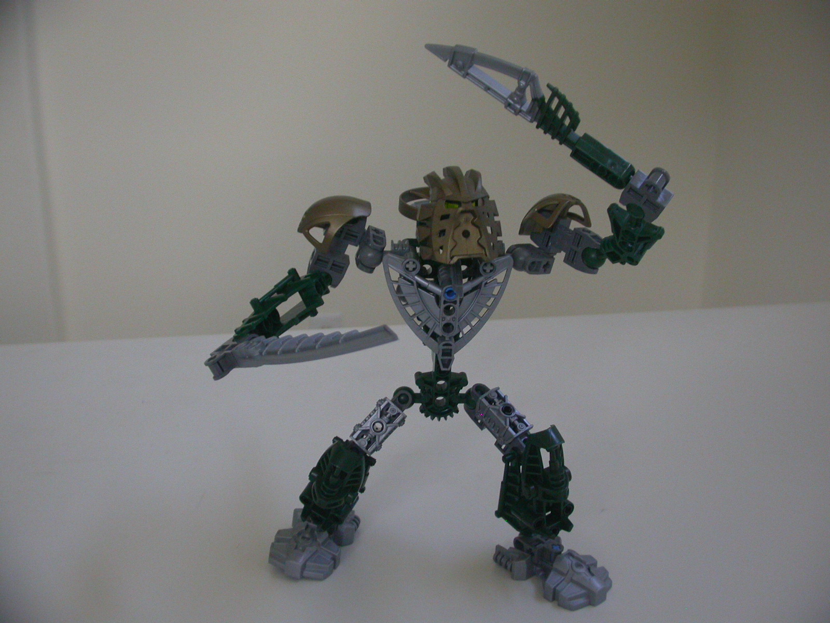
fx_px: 911
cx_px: 415
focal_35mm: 38
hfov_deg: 49.0
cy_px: 312
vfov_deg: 37.7
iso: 200
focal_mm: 7.85
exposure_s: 1/60
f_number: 2.6
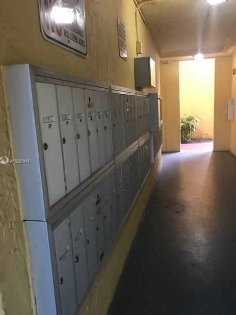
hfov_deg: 48.2
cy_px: 162
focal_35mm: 29
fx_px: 264
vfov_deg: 61.7
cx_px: 120
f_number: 1.8
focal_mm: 3.99
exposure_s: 1/15
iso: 100
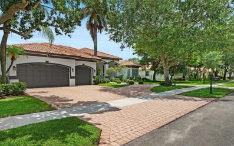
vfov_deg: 54.8
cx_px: 115
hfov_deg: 79.7
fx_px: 140
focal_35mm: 22
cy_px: 85
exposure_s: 1/400
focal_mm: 19
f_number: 8
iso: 200
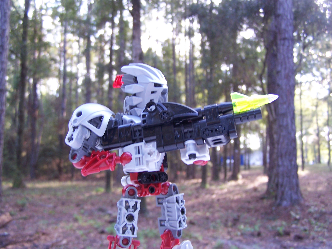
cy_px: 124
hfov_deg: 49.0
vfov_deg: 37.7
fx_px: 364
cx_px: 166
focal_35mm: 38
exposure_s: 1/30
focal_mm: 6.3
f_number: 2.8
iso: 80
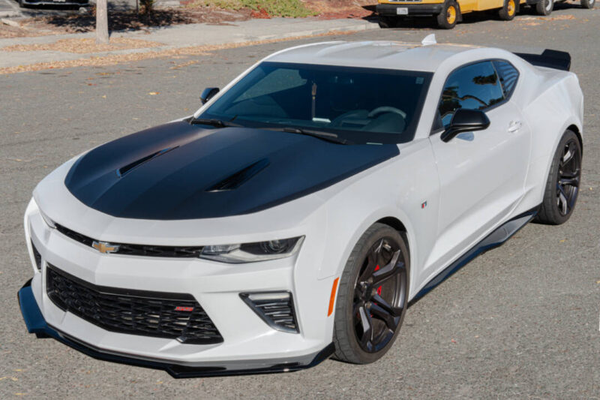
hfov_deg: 36.3
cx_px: 300
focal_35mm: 55
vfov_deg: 24.6
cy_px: 200
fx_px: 916
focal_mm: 55
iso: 100
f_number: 14
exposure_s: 1/160
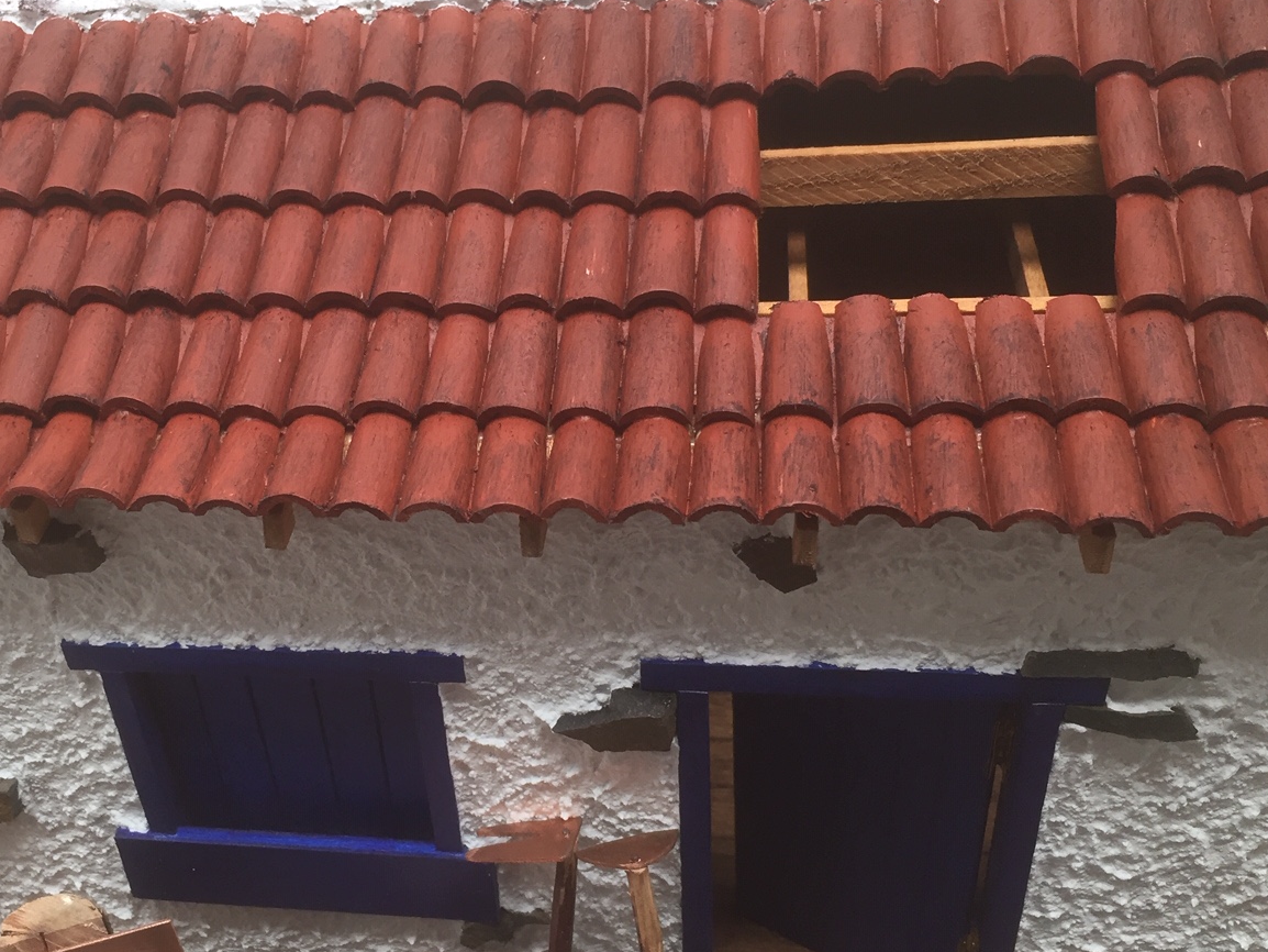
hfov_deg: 45.5
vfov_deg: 35.1
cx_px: 492
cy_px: 467
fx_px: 1502
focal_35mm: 41
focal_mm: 4.15
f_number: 2.2
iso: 32
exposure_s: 1/33
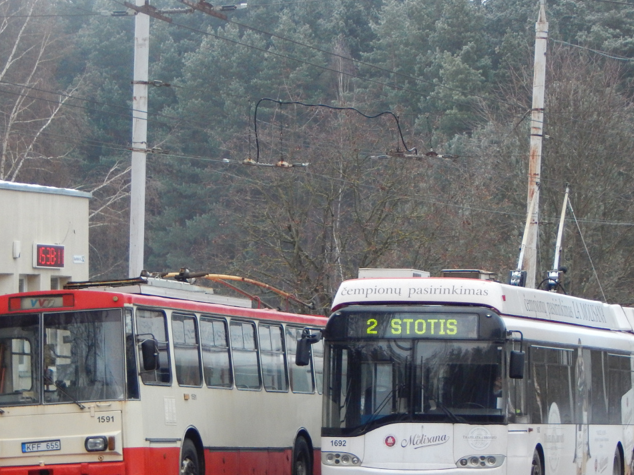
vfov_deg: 6.8
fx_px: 4010
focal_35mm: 219
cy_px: 278
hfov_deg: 9.0
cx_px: 300
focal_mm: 28.7
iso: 400
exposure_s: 1/20
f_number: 5.1
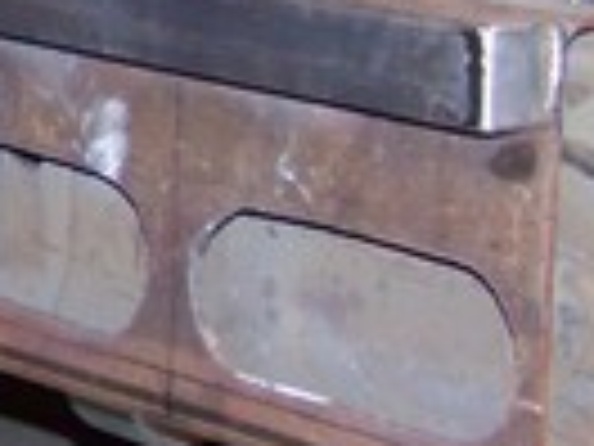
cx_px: -238
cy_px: 110
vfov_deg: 7.8
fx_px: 3278
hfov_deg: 10.1
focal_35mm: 191
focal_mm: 5.85
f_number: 2.8
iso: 200
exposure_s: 1/30
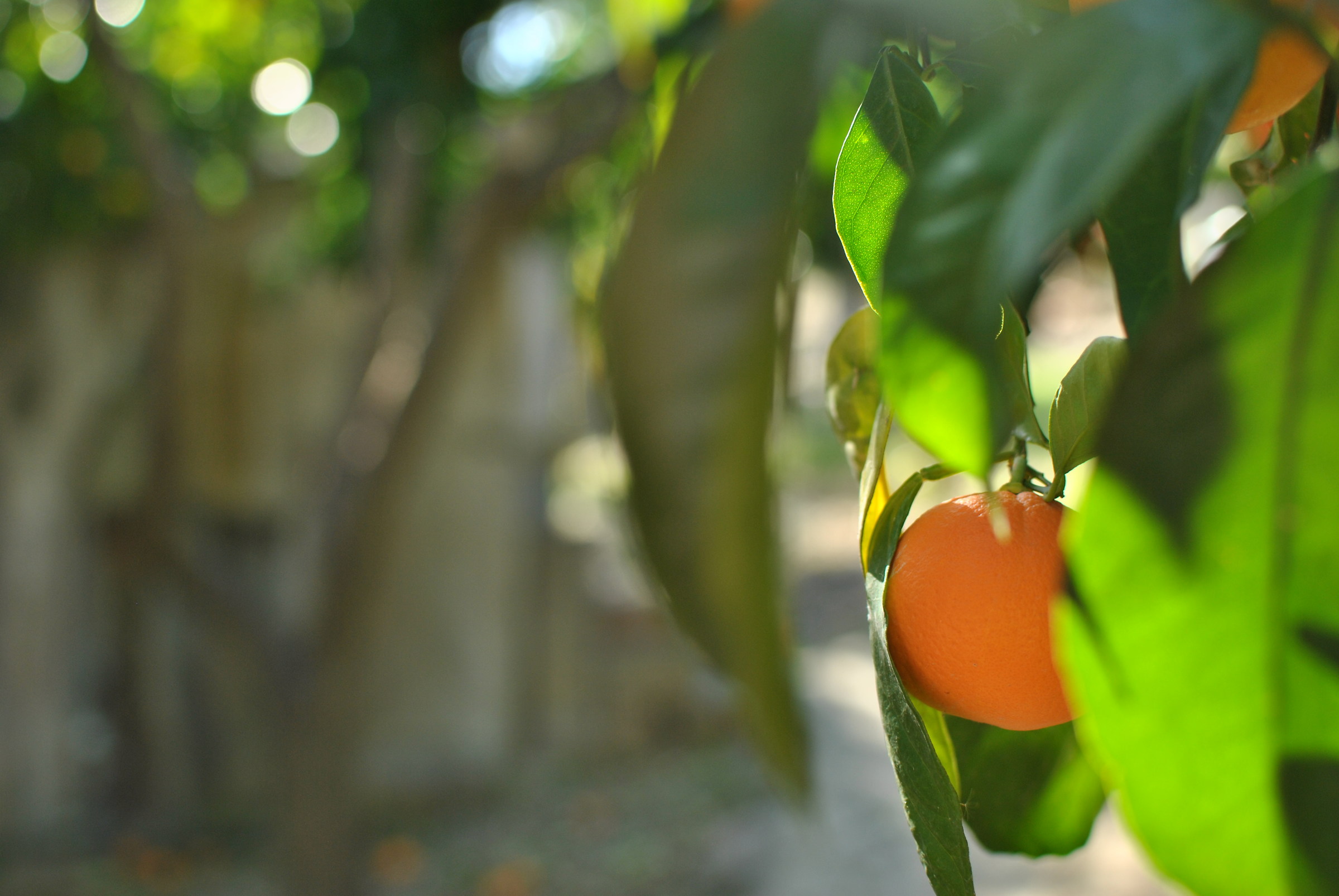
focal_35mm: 52
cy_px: 448
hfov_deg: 37.8
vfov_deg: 25.8
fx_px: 1955
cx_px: 670
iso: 140
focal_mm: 35
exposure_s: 1/250
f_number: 2.8
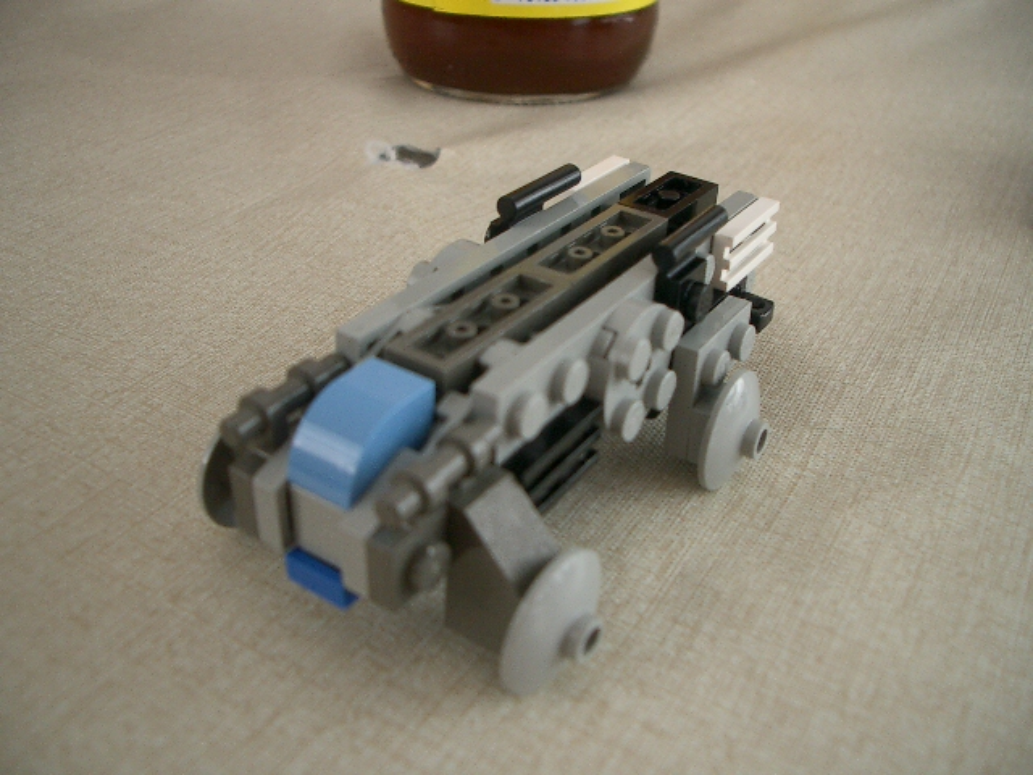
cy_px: 388
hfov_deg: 52.6
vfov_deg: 40.7
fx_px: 1044
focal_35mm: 35
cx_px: 516
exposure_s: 1/40
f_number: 2.6
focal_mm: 5.8
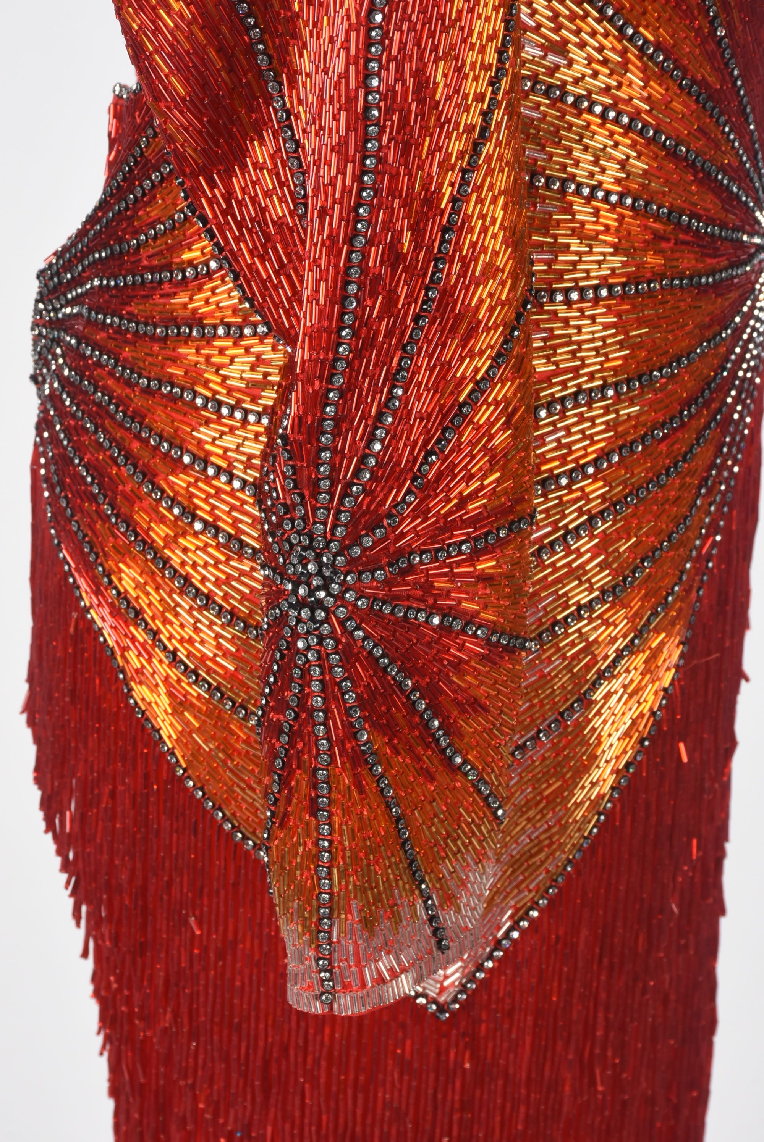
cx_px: 382
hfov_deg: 11.4
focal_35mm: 120
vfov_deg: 17.0
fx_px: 3813
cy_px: 571
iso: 320
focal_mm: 80
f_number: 13
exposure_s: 1/125
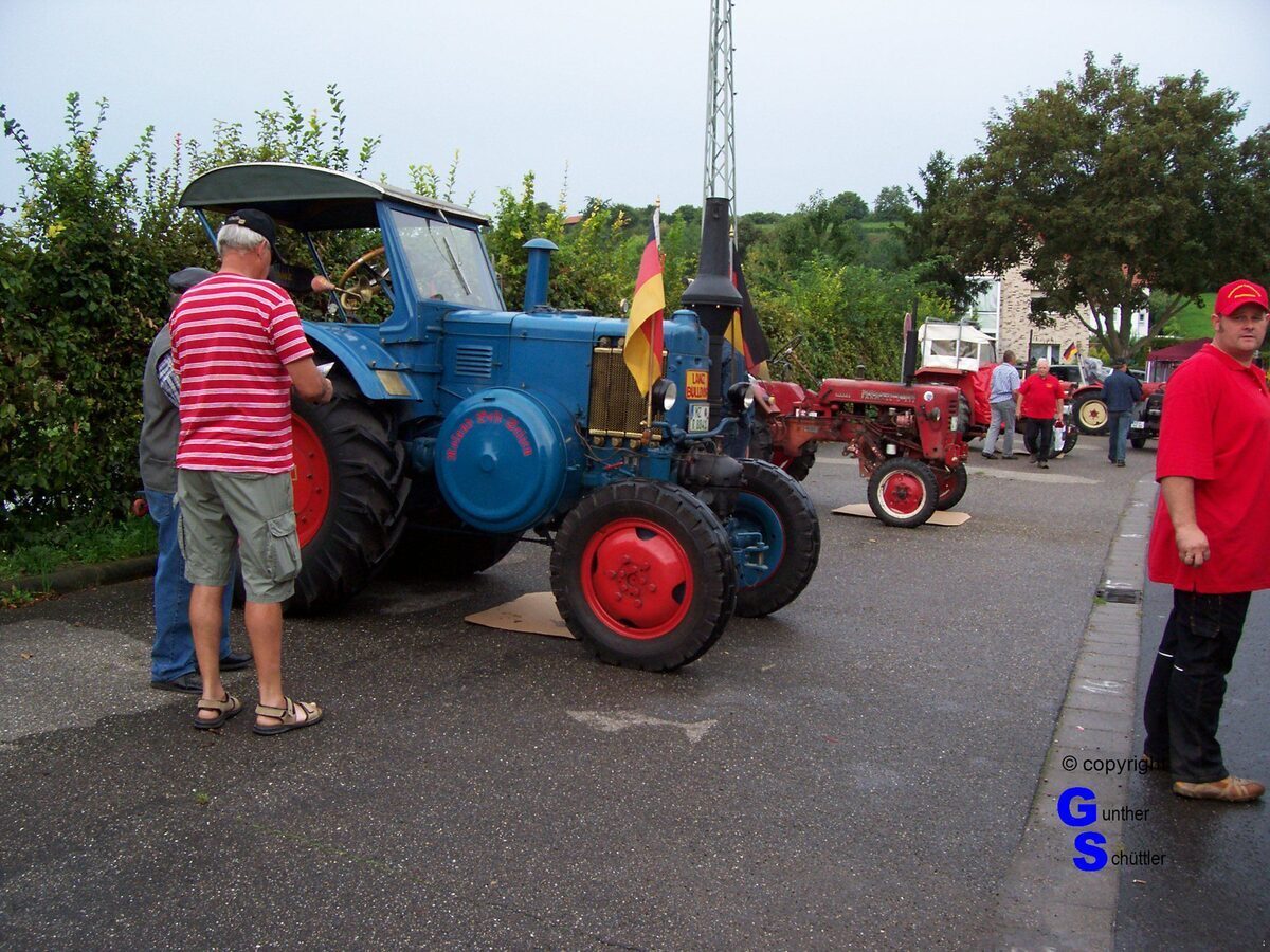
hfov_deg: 54.0
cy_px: 476
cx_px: 635
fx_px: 1247
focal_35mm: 34
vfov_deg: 41.8
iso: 80
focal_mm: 5.6
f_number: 2.7
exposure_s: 1/158
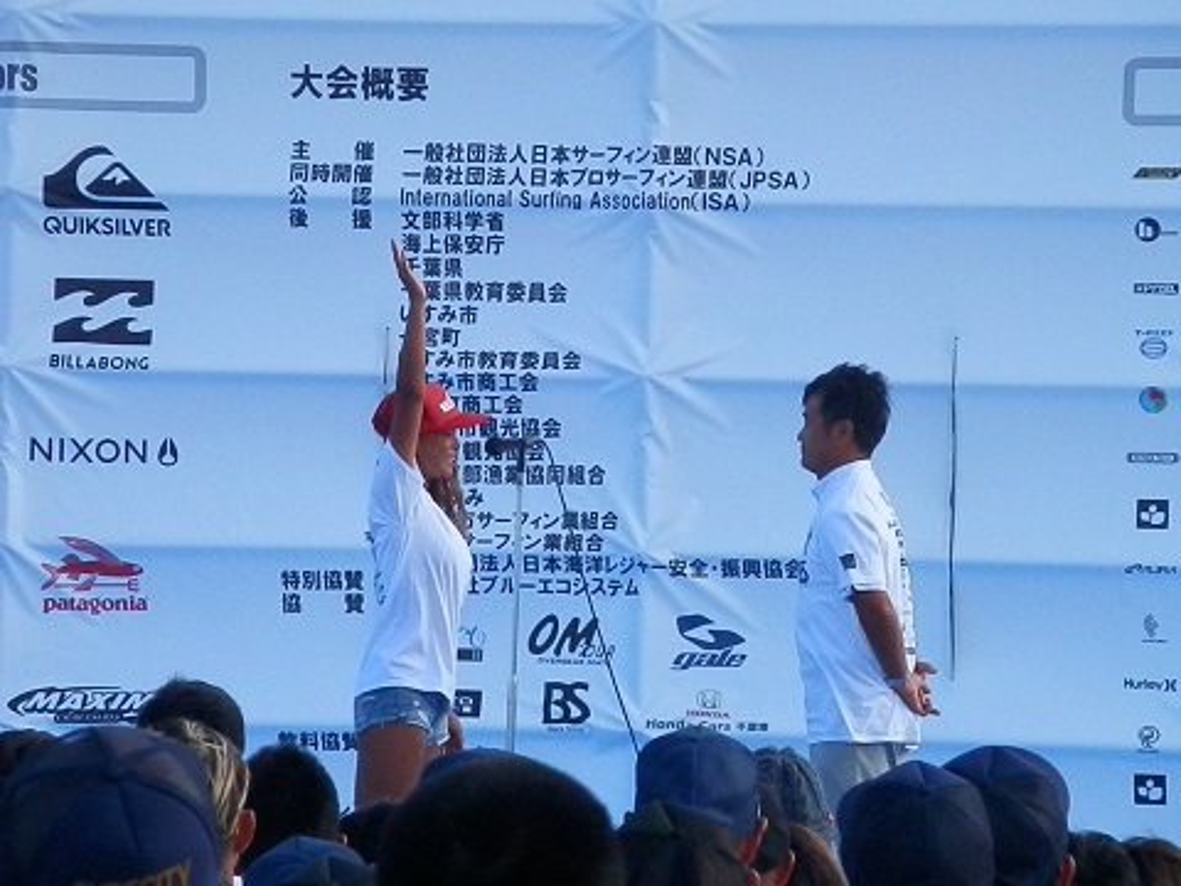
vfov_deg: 4.9
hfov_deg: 6.6
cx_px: 590
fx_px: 10303
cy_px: 443
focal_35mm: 302
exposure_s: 1/200
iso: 1000
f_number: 18.5
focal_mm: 53.9
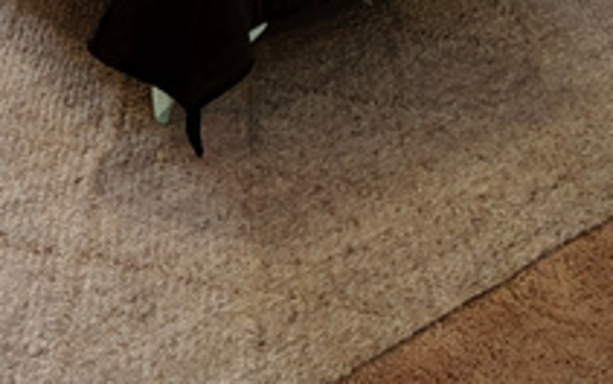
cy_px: -346
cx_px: 151
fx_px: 1287
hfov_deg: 26.4
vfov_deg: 14.5
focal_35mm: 77
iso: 1250
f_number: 2
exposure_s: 1/120
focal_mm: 2.3
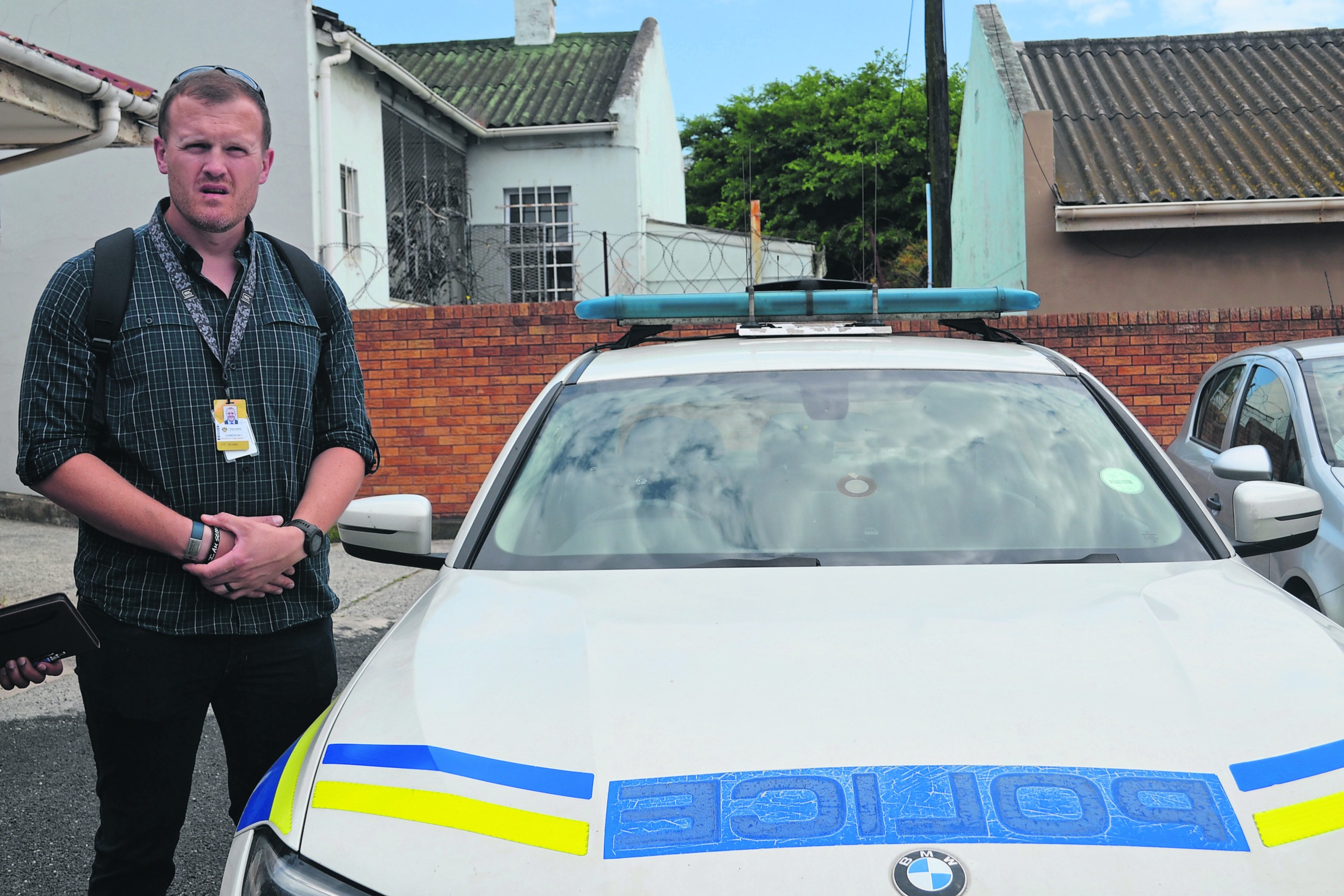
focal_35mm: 45
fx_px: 1680
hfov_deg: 43.6
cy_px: 448
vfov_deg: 29.9
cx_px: 672
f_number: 8
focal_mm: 30
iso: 100
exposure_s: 1/250
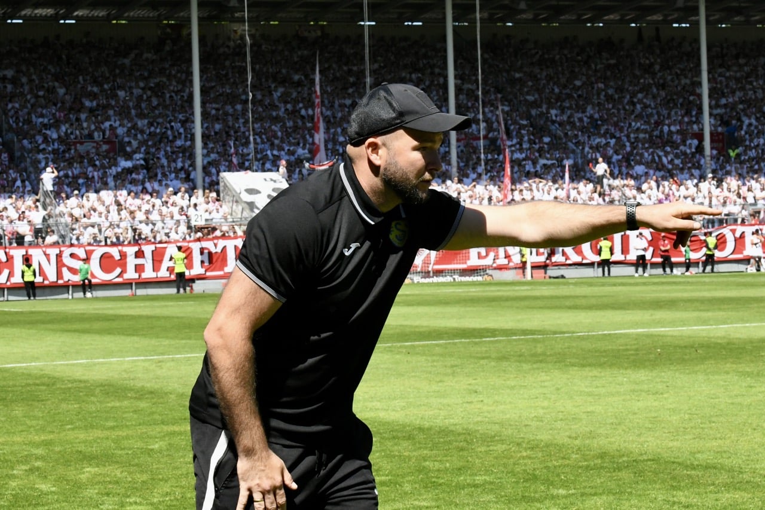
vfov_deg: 17.1
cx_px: 382
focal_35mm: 80
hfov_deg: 25.4
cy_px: 255
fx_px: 1700
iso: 4000
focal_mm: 80
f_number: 16
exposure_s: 1/1600
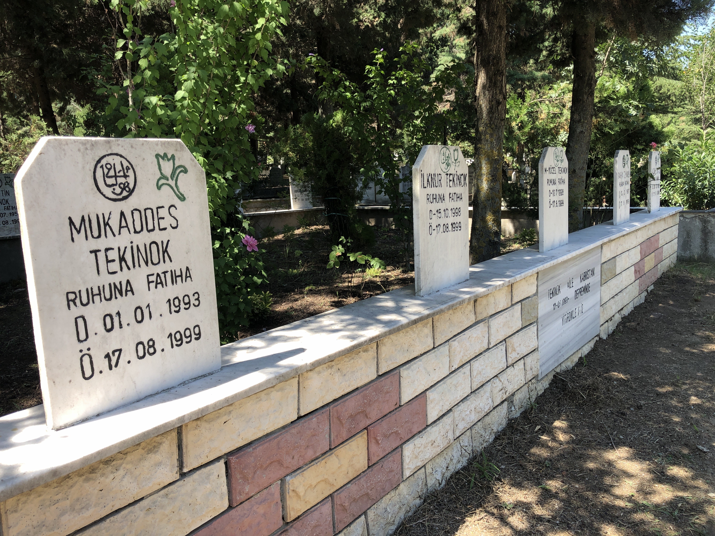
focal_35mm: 28
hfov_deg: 63.4
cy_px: 268
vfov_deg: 49.7
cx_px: 358
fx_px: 578
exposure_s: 1/440
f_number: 1.8
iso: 20
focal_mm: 3.99
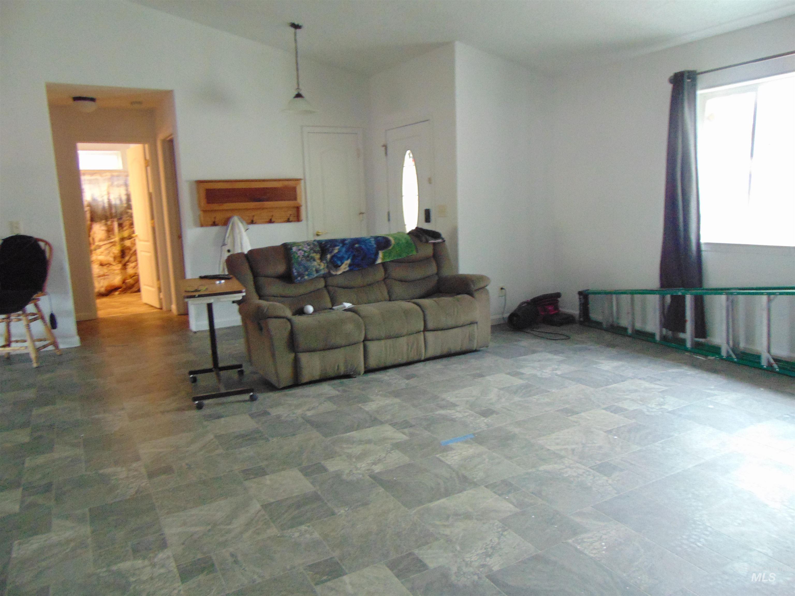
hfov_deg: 69.4
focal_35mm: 25
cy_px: 298
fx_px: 574
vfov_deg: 54.9
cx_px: 398
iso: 400
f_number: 3
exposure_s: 1/25
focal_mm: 4.5
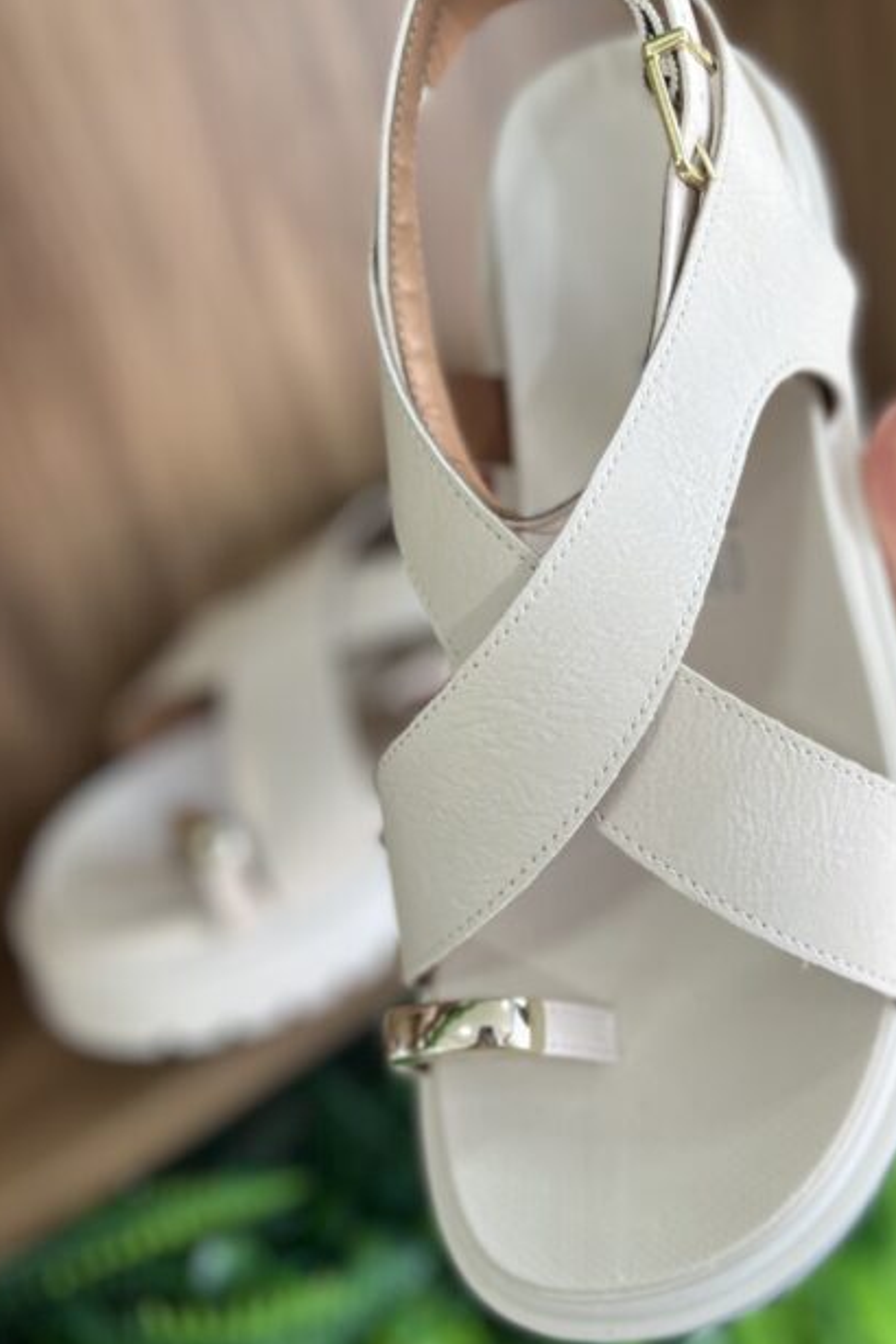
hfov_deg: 32.3
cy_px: 652
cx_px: 601
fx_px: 1531
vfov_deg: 47.4
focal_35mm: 41
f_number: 1.5
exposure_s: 1/120
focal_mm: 5.7
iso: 50
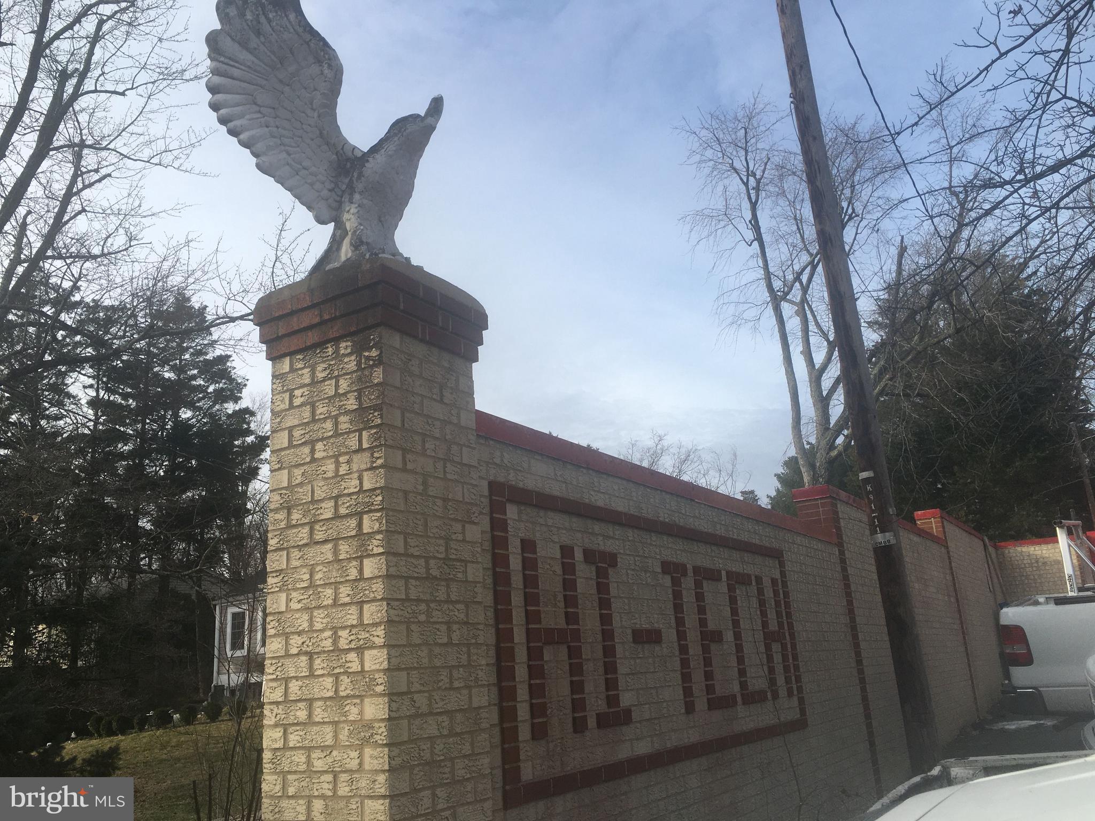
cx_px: 548
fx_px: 917
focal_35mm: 29
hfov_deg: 61.7
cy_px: 410
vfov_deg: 48.2
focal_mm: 4.15
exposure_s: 1/916
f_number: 2.2
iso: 25
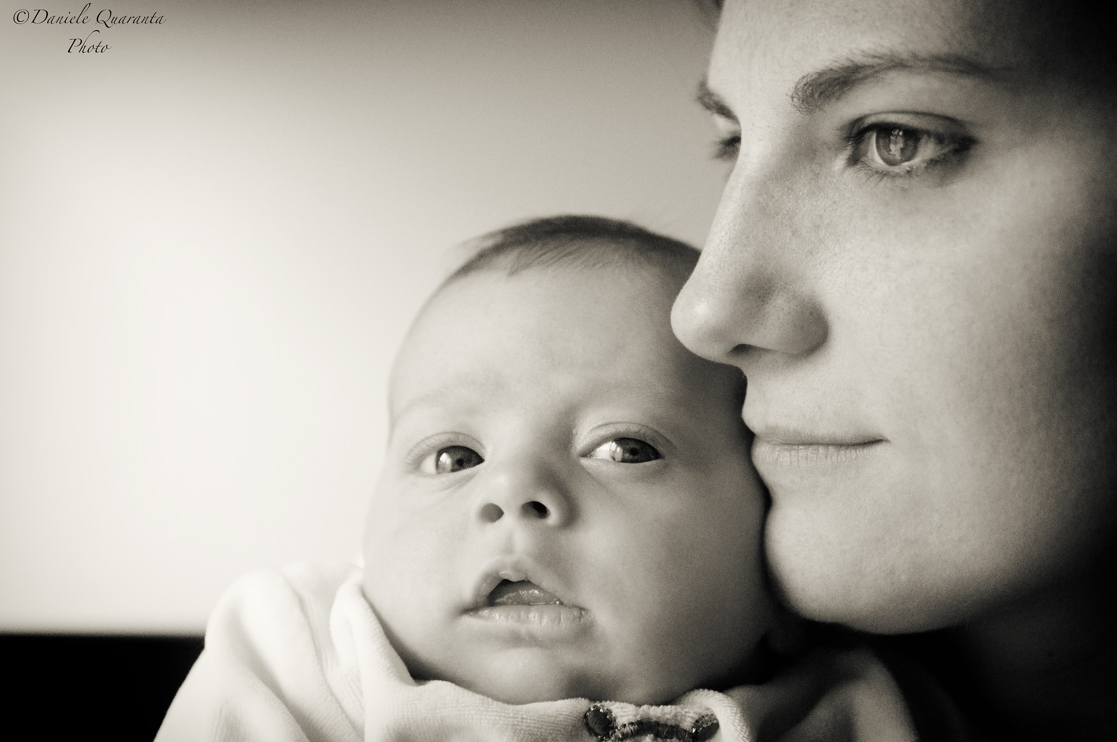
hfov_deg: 26.0
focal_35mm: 78
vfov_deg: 17.4
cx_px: 558
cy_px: 371
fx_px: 2417
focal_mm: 52
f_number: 2.8
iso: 3200
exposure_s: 1/1000
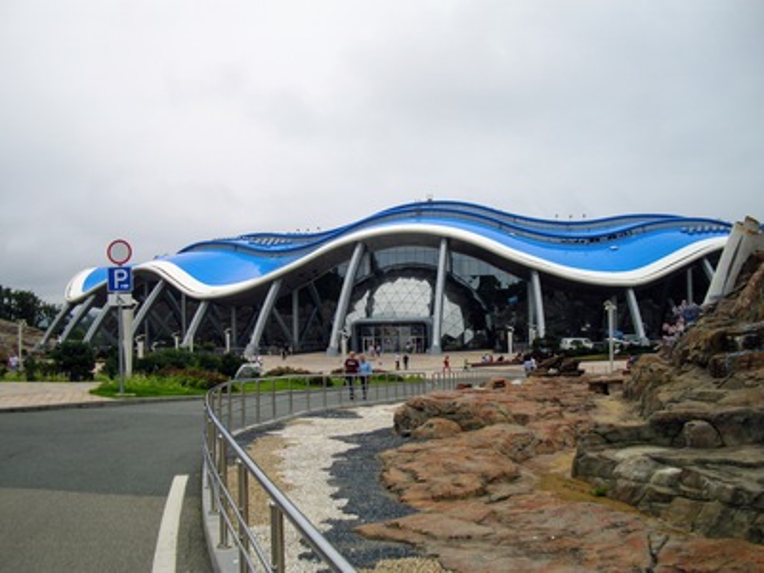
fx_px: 817
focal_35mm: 37
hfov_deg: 50.1
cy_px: 286
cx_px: 382
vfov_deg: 38.7
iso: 64
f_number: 8
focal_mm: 7.9
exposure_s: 1/128
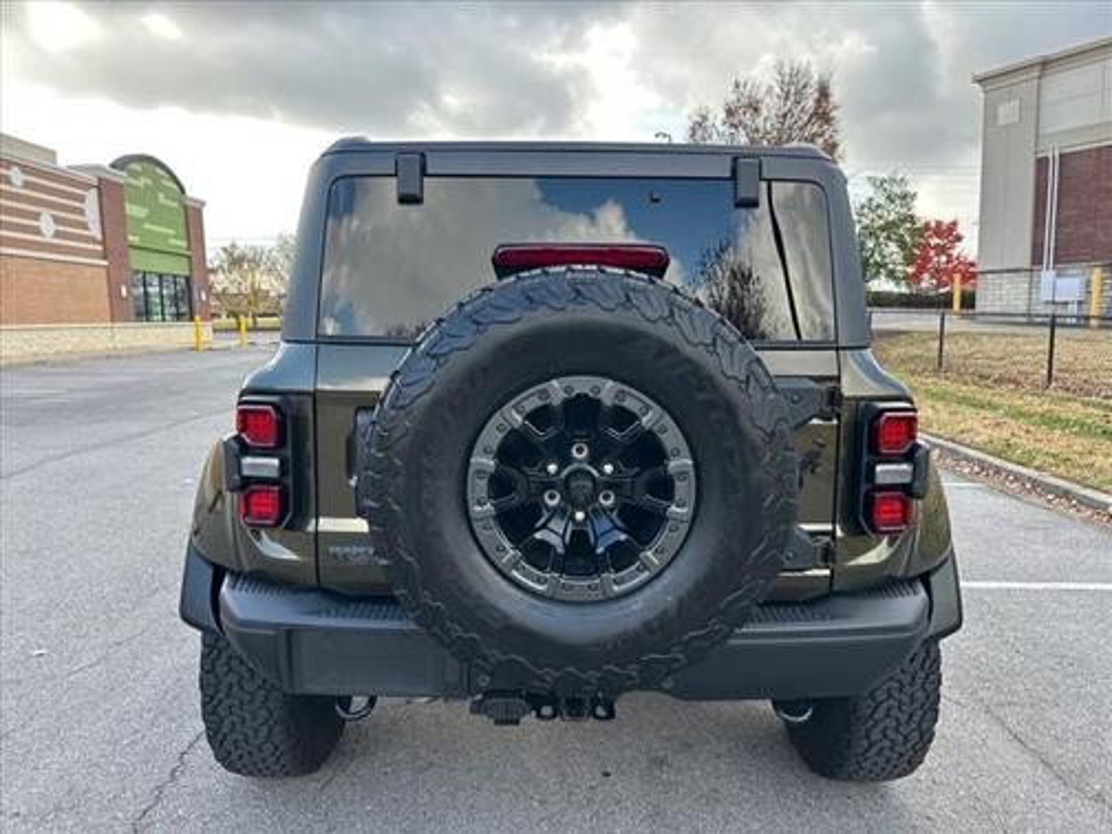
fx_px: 771
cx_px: 556
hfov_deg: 71.6
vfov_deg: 56.8
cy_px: 417
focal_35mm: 24
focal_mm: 6.86
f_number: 1.78
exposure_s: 1/642
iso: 80
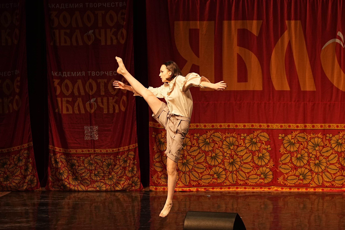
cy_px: 115
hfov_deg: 13.1
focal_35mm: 157
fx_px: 1505
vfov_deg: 8.7
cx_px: 172
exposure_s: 1/400
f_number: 2.8
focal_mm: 105
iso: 1600
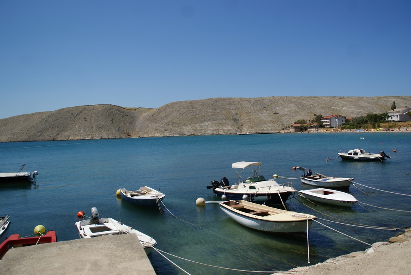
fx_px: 343
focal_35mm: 30
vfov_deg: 43.7
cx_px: 206
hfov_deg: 61.9
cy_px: 138
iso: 100
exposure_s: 1/2000
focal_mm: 20
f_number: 3.5
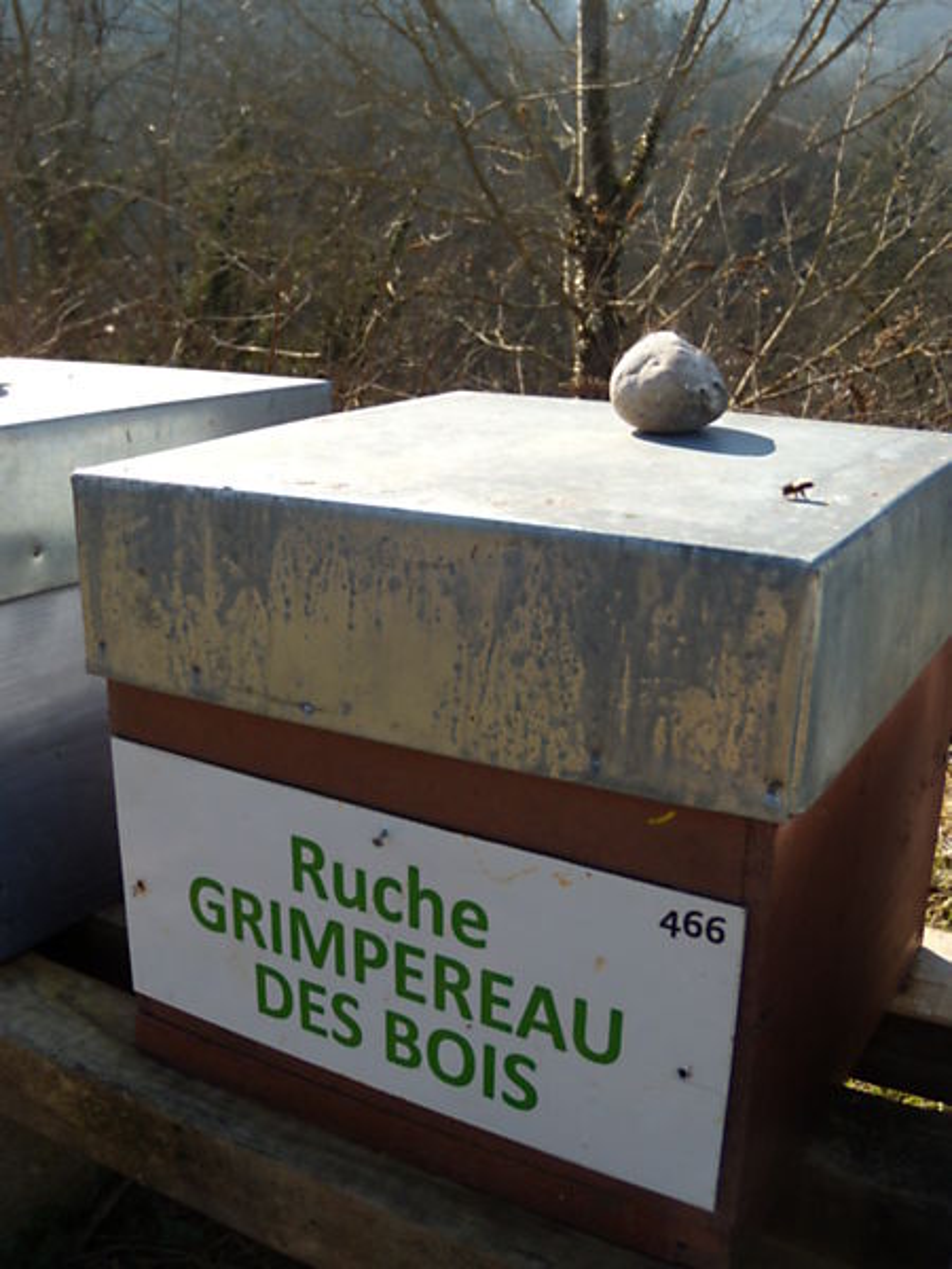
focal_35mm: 36
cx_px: 476
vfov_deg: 51.4
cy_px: 634
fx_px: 1320
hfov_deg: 39.7
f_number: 3.6
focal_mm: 6.4
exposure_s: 1/500
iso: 80
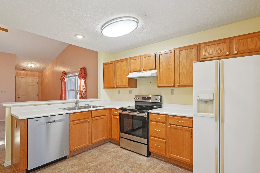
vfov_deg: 67.4
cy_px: 89
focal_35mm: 18
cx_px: 138
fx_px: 130
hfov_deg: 89.9
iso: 800
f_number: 8
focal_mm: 16
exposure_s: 1/30
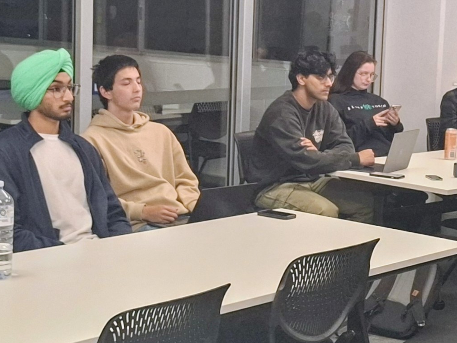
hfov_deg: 21.8
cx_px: 357
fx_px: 1175
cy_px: 145
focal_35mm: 89
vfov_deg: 16.6
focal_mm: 5.54
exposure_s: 1/50
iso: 160
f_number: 1.8
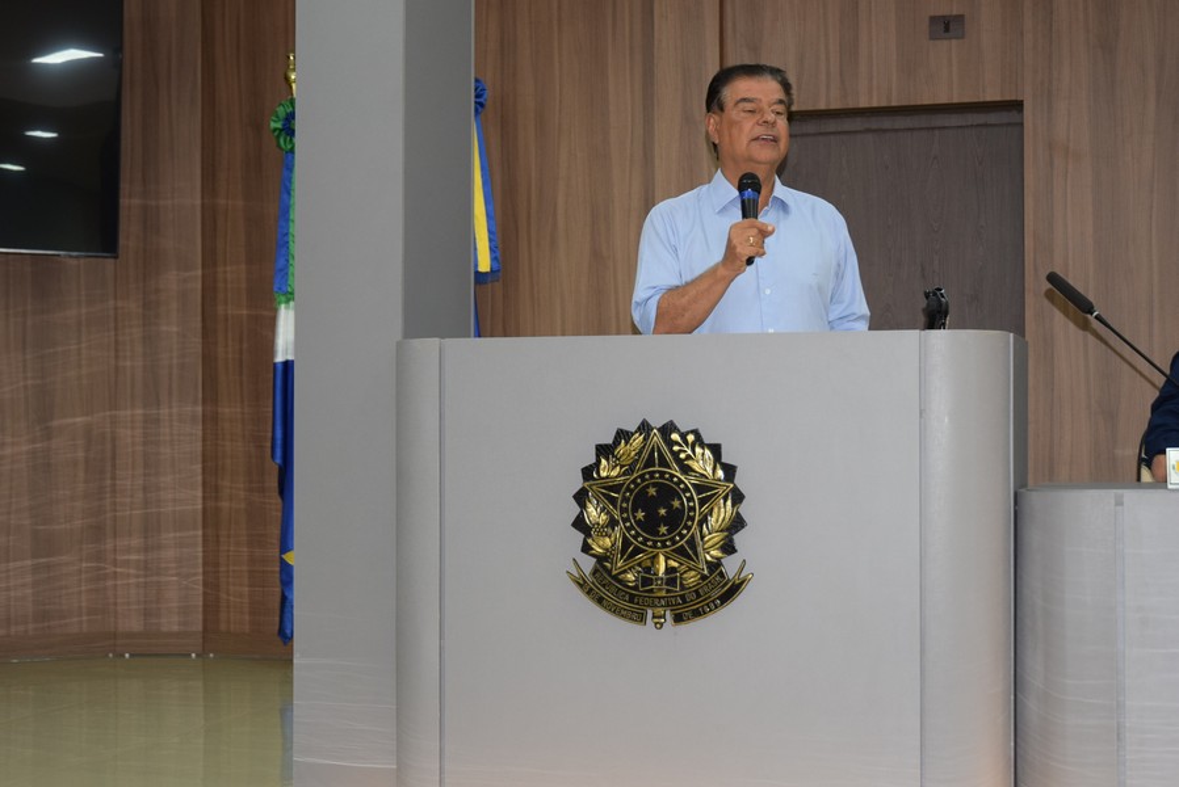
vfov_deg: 22.7
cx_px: 590
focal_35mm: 60
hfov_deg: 33.4
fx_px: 1966
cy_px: 394
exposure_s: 1/60
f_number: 4.2
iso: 800
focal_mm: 40
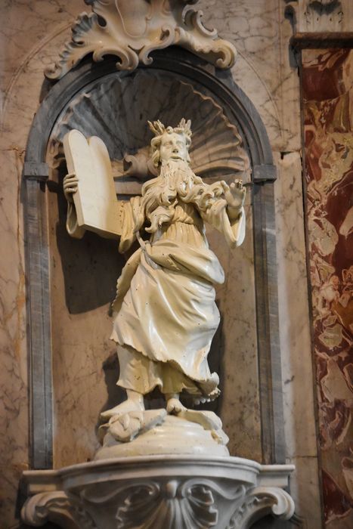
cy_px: 264
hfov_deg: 8.7
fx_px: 2315
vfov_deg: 13.0
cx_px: 176
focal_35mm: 158
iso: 5000
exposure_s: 1/125
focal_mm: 105
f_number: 4.8
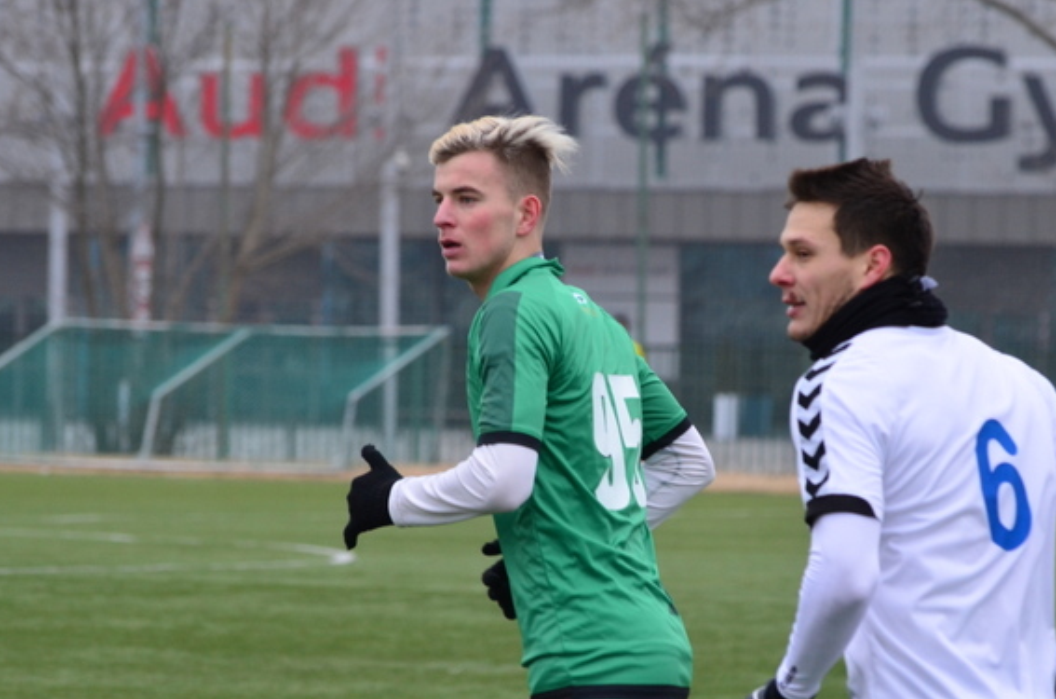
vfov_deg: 5.2
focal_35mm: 265
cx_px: 663
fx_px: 7745
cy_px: 382
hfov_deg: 7.8
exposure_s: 1/400
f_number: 5
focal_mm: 125
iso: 640
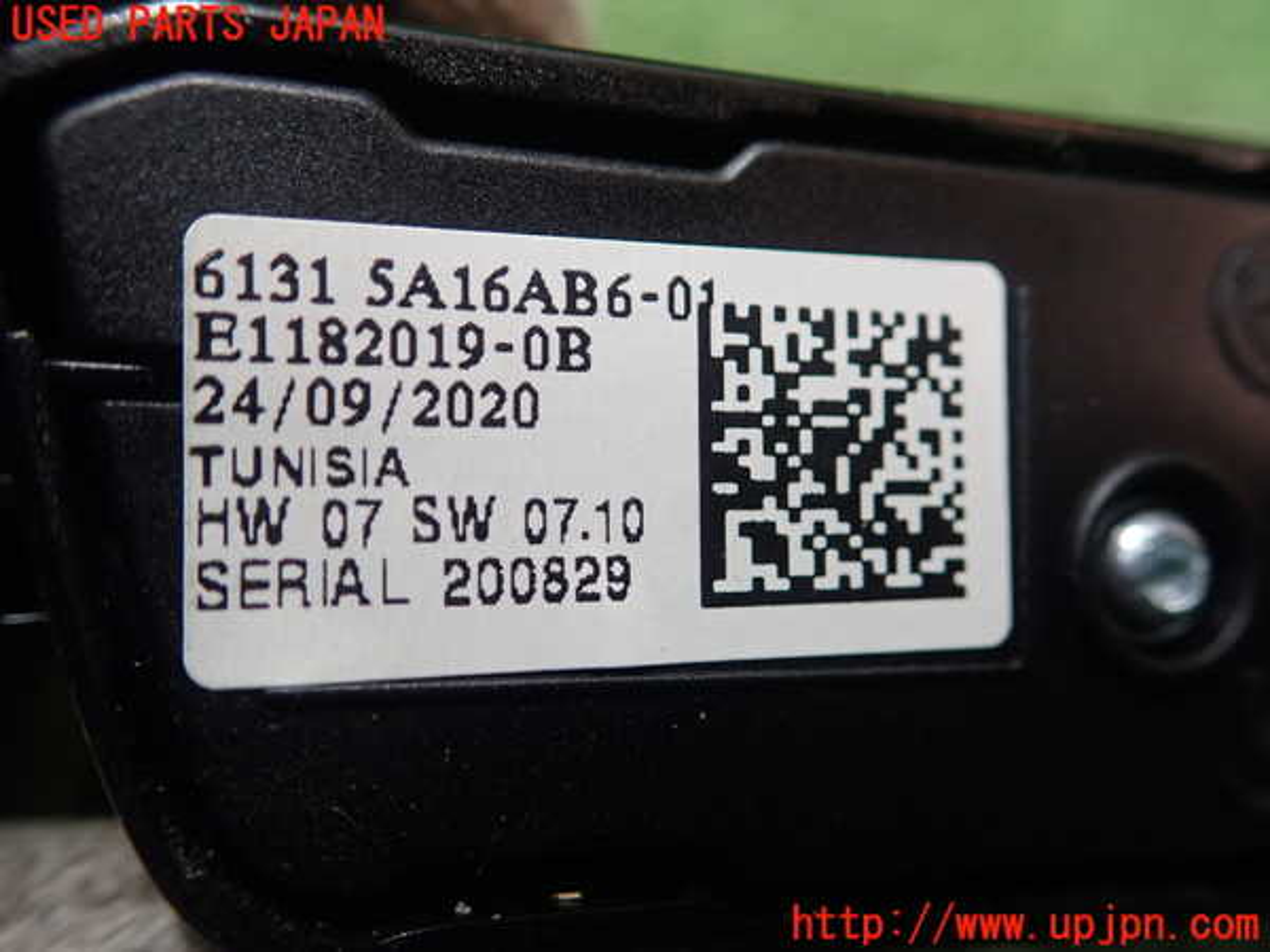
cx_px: 635
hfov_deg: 60.0
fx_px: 1101
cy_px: 476
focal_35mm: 30
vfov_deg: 46.8
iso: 320
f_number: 2.3
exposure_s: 1/125
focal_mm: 5.5
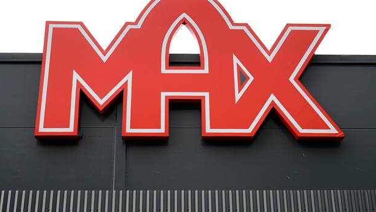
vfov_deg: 17.5
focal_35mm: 69
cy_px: 85
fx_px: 688
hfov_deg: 30.6
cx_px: 191
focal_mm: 58
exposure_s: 1/1250
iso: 800
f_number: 5
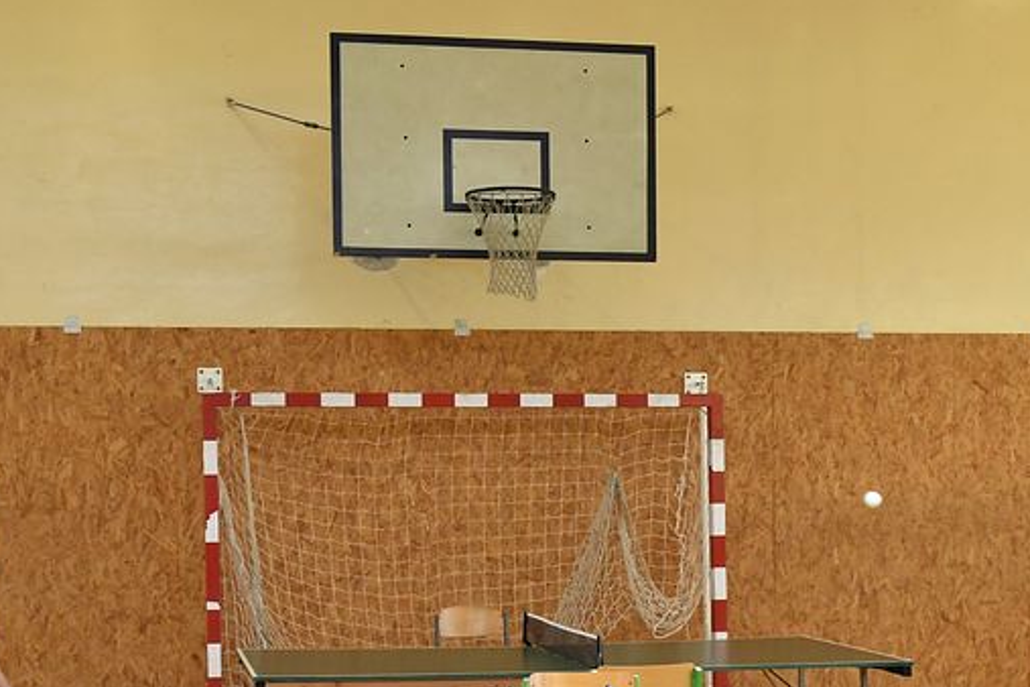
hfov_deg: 28.4
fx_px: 2031
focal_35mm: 71
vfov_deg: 18.9
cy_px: 608
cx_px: 644
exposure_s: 1/200
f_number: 6.3
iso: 1250
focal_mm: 20
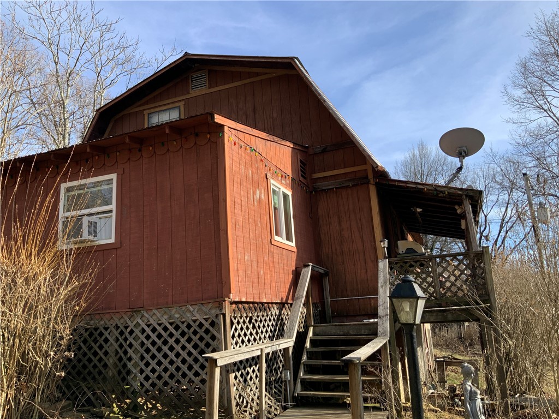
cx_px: 280
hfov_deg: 61.7
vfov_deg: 48.2
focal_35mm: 29
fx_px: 468
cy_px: 210
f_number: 1.8
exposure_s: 1/1144
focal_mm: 3
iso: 16
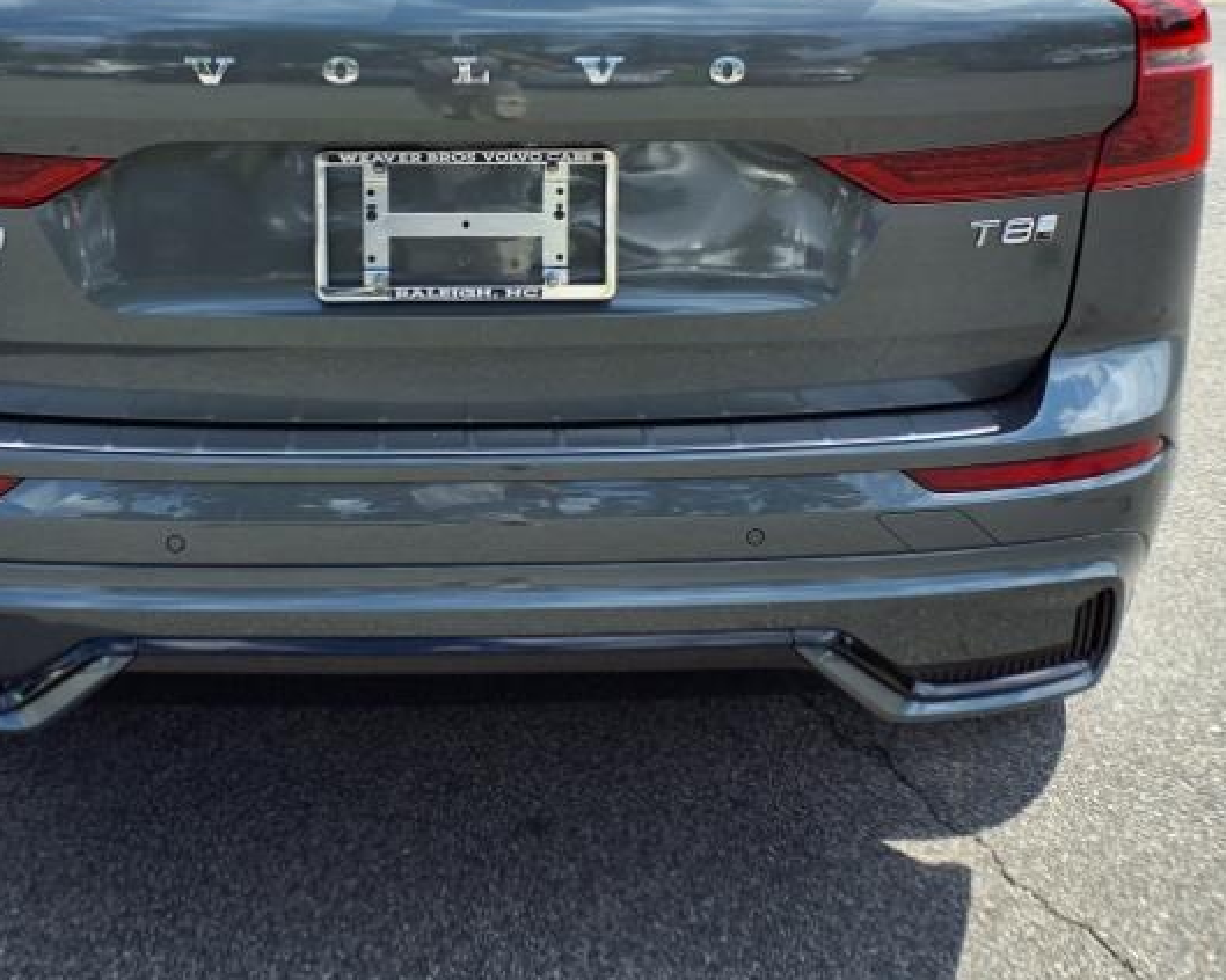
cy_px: 192
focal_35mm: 51
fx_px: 1850
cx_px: 470
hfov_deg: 36.5
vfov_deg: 29.0
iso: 40
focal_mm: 3.58
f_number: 1.9
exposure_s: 1/1111
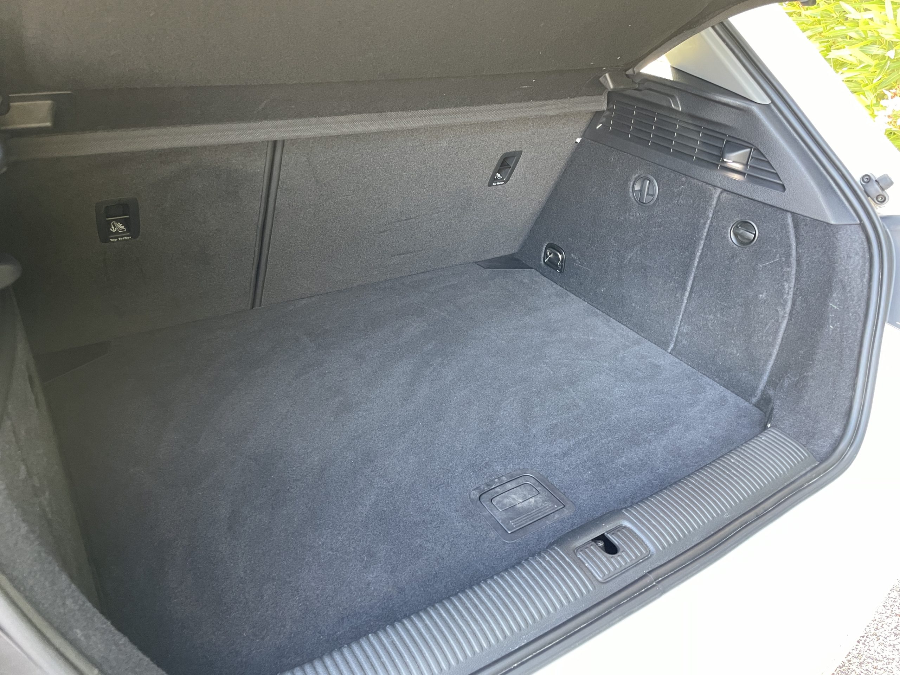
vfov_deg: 53.1
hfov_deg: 67.3
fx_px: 676
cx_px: 450
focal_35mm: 26
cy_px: 338
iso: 250
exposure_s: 1/60
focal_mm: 4.2
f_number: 1.6
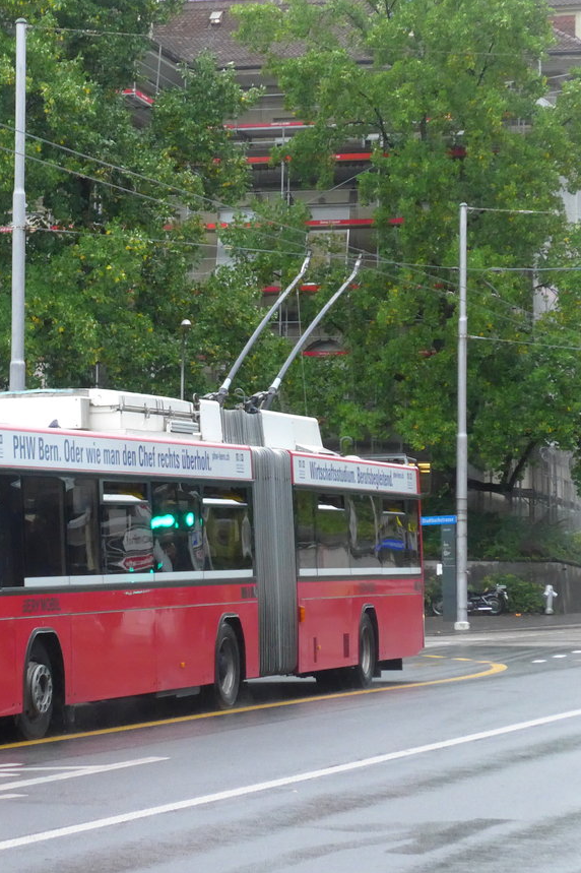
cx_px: 20
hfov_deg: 9.7
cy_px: 445
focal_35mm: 141
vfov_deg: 14.6
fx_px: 3416
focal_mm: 19.2
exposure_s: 1/320
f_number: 4.7
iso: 800
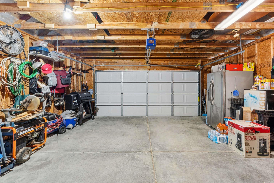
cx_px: 145
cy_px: 86
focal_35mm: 15
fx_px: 114
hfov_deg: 100.3
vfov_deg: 77.2
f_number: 13
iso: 400
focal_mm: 14
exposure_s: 2.5
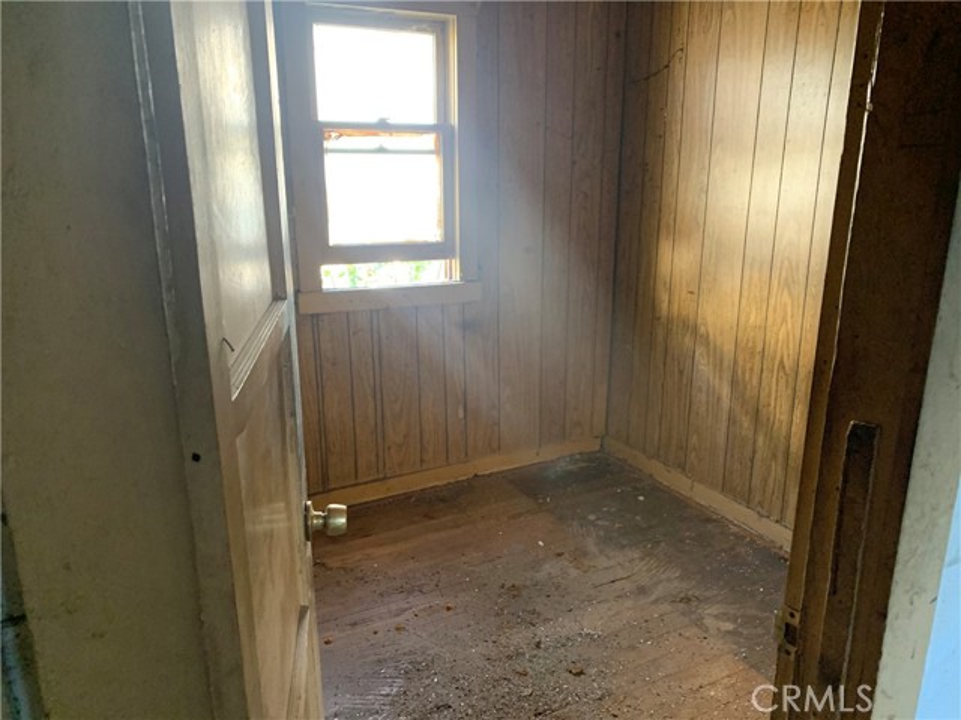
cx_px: 480
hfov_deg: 67.3
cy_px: 360
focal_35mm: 26
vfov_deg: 53.1
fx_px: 722
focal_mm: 4.25
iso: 400
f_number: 1.8
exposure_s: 1/55
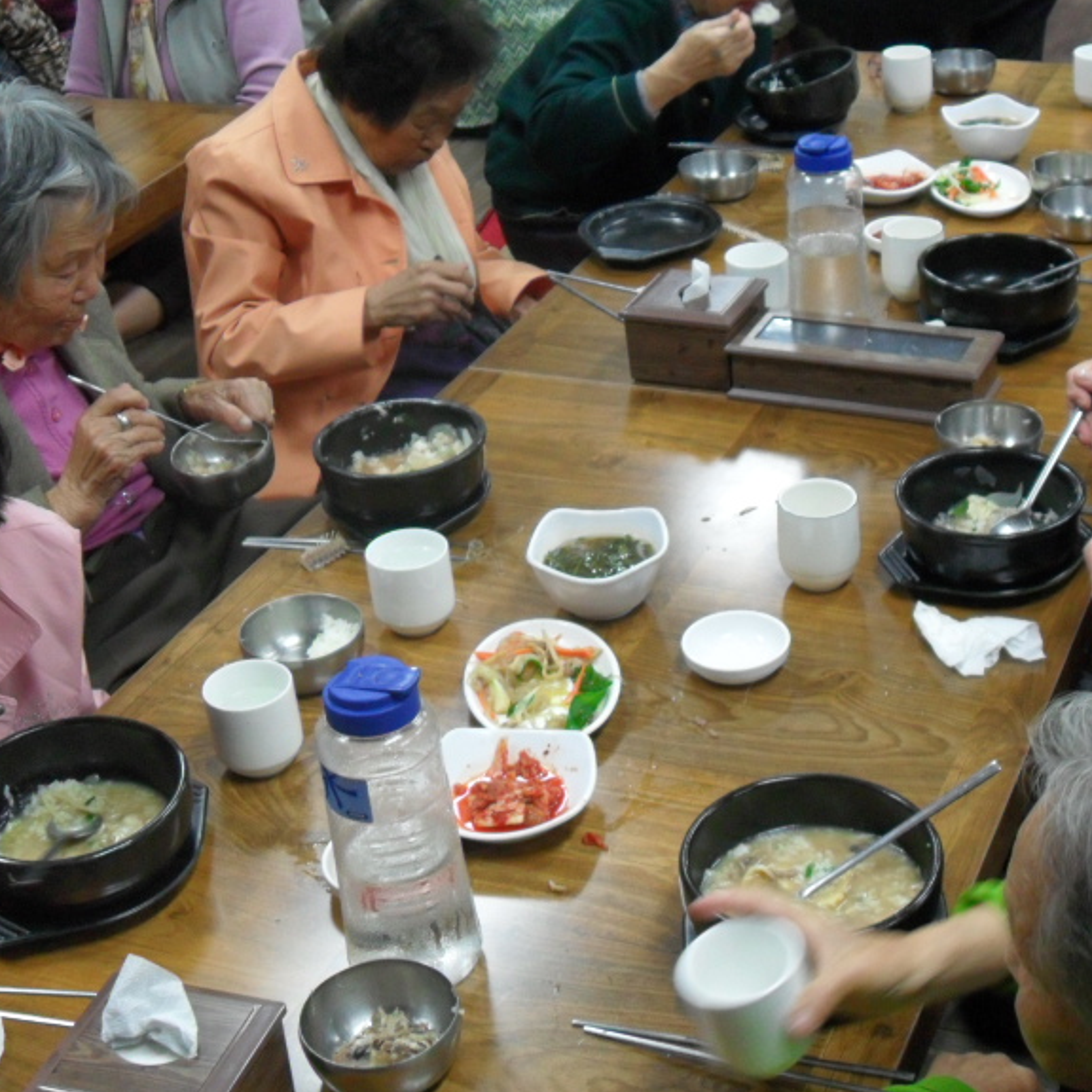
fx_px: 1963
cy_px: 482
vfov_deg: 31.1
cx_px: 760
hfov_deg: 30.8
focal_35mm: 55
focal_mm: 6.2
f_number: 2.8
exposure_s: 1/30
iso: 200
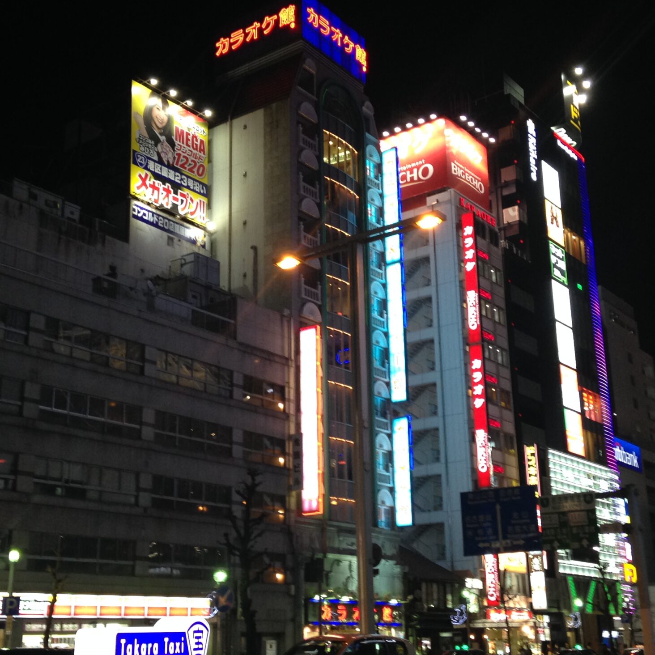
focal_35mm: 51
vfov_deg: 33.4
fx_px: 1092
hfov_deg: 33.4
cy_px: 334
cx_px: 330
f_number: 2.4
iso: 100
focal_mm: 4.12
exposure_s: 1/20
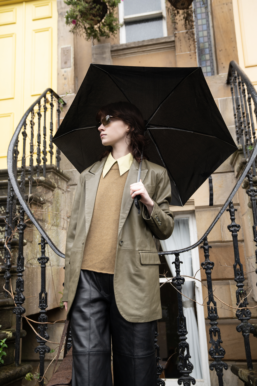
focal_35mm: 33
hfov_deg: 40.0
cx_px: 128
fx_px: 353
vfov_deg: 57.2
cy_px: 193
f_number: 4
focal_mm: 33
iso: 800
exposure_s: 1/200
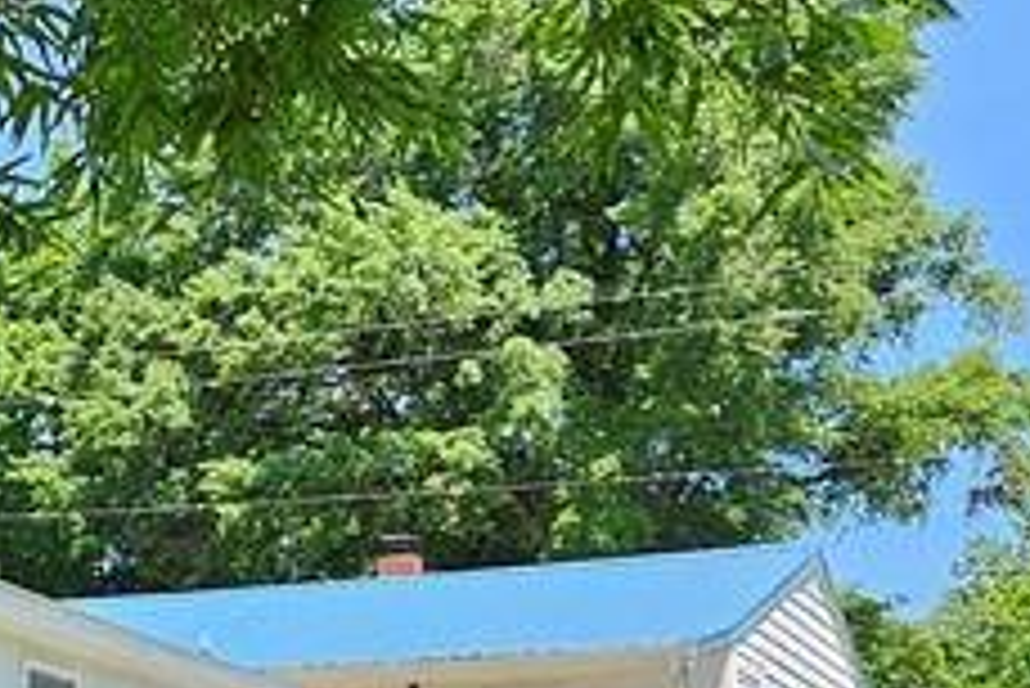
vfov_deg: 12.4
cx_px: -922
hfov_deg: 15.8
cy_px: 913
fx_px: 3063
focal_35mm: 107
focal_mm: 5.4
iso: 25
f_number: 1.8
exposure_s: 1/550
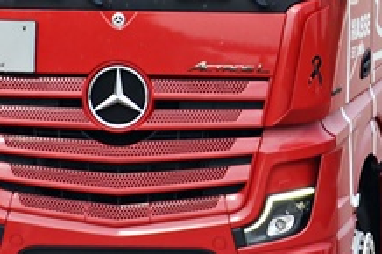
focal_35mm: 1321
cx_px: 249
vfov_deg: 1.0
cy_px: -16
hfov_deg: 1.6
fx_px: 14006
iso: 400
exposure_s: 1/500
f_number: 11
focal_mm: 240
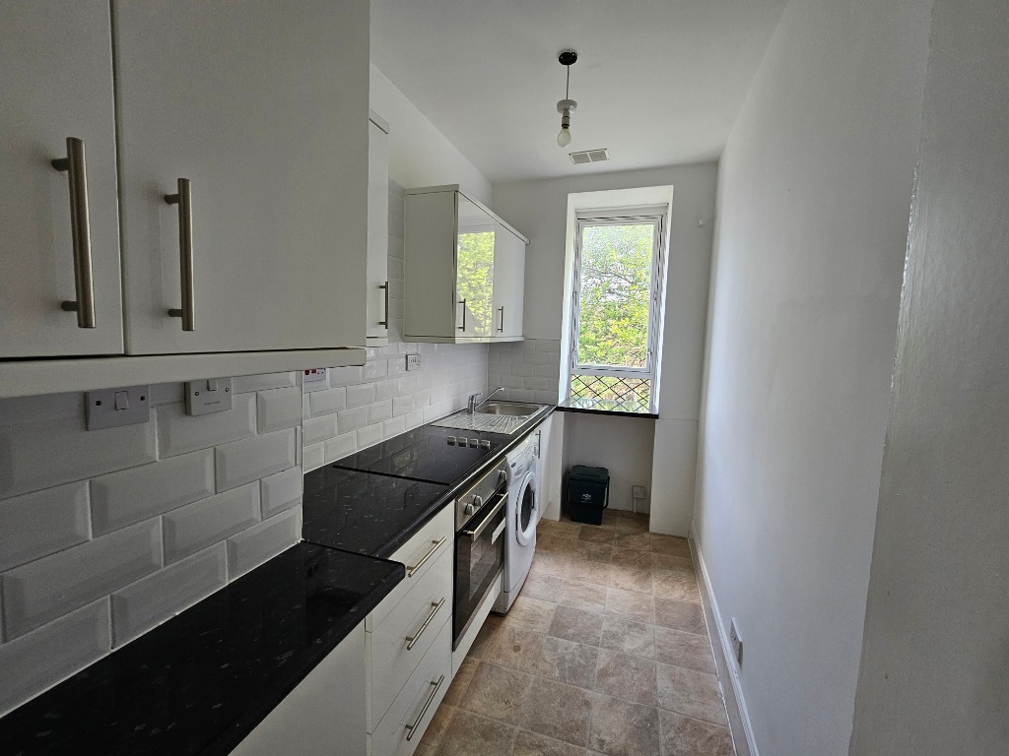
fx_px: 379
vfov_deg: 89.9
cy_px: 378
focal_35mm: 13
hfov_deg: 106.2
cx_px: 504
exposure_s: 1/50
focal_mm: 2.2
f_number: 2.2
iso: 100
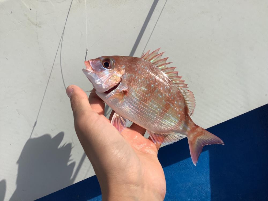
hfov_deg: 58.4
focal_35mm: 31
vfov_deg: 45.4
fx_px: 240
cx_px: 134
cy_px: 100
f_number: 2.4
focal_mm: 3.3
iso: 25
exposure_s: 1/2203
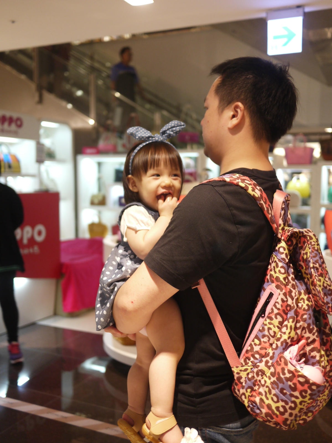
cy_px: 222
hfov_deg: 36.0
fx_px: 512
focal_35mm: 40
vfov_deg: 46.8
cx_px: 166
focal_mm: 20
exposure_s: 1/125
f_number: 1.7
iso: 400
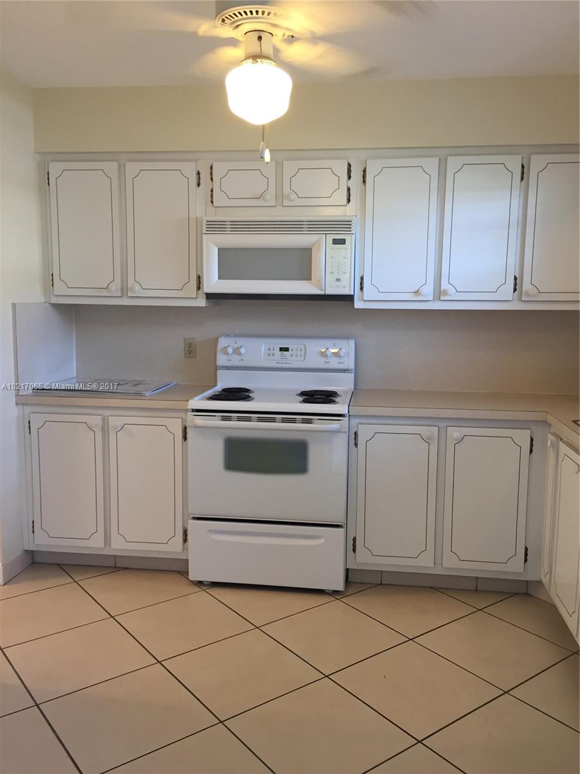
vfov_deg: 61.7
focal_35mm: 29
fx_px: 648
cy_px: 387
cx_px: 290
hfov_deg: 48.2
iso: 64
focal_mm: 4.15
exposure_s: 1/30
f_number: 2.2
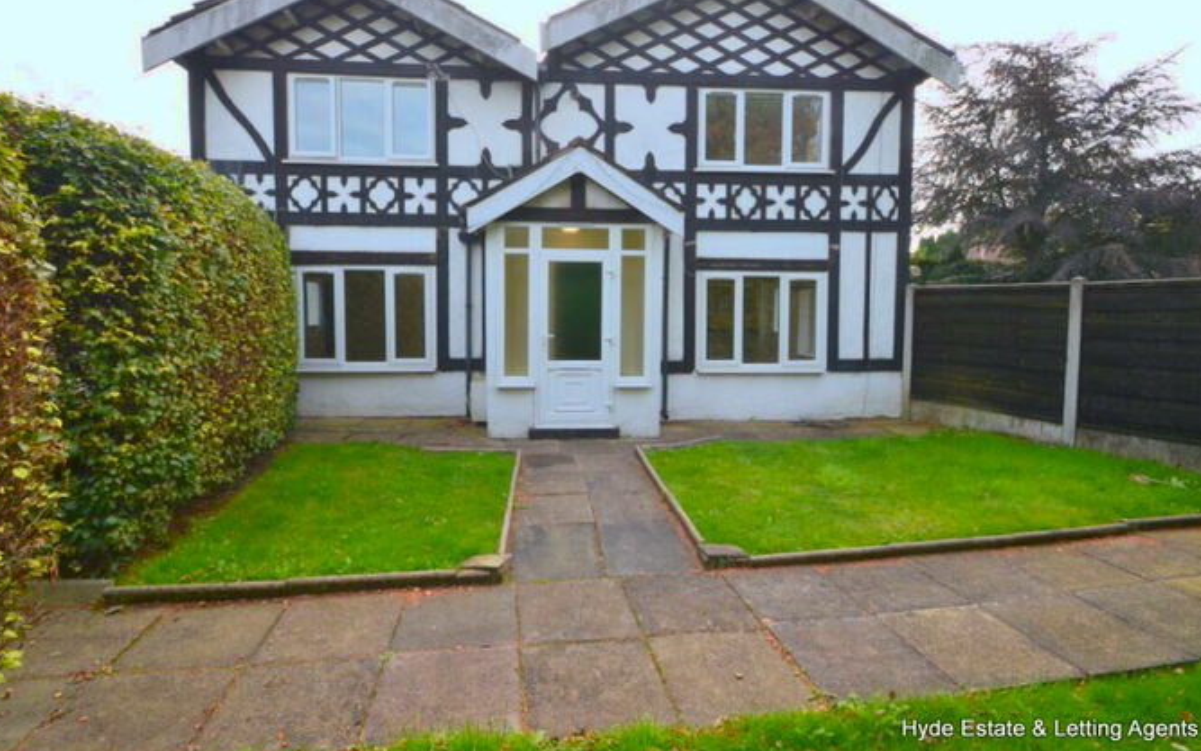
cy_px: 350
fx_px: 524
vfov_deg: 71.2
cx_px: 605
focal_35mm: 16
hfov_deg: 97.8
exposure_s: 1/200
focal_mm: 10
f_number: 10
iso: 400
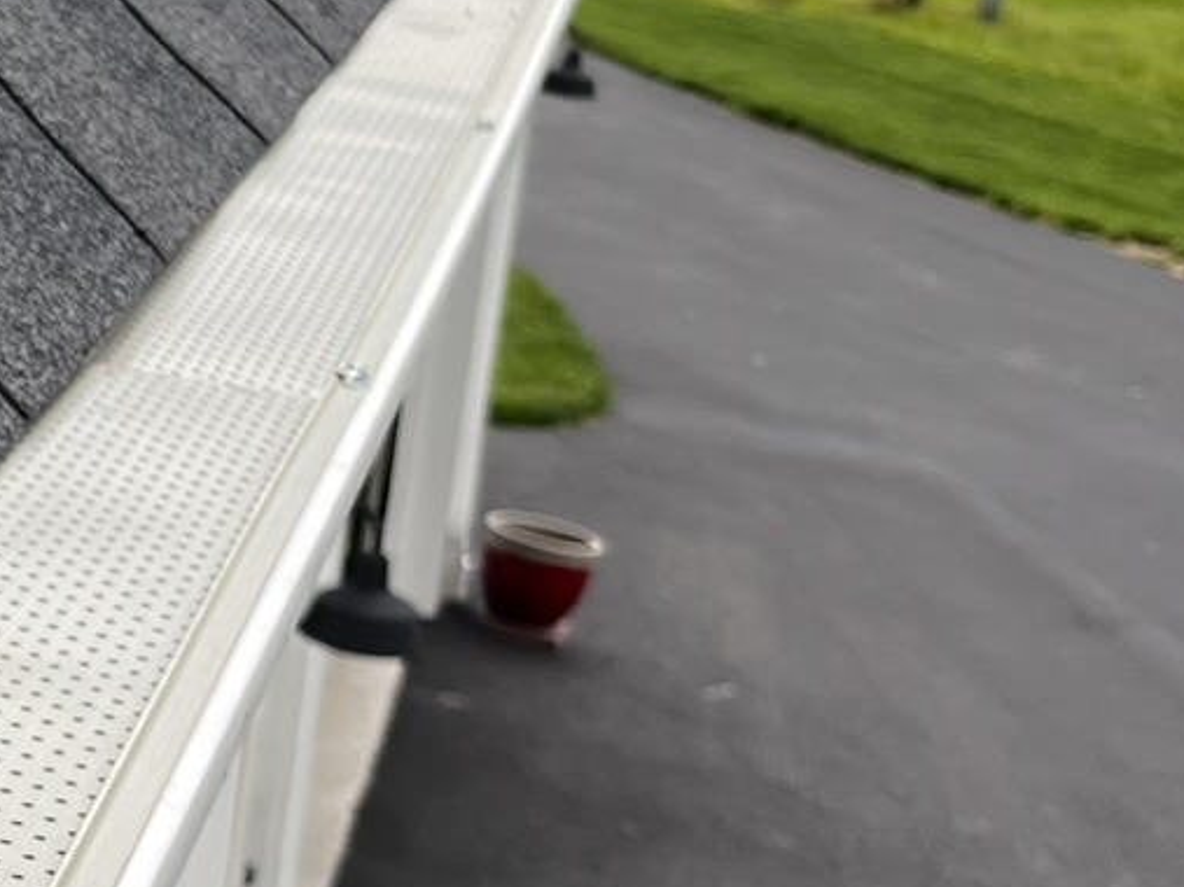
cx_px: -465
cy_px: 586
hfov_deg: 17.3
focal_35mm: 105
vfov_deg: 14.1
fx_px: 3591
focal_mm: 5.1
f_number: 1.6
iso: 40
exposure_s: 1/219
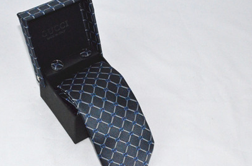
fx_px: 670
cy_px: 85
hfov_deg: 21.3
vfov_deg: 14.2
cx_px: 100
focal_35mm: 96
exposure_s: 1/250
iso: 6400
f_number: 32
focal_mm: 52
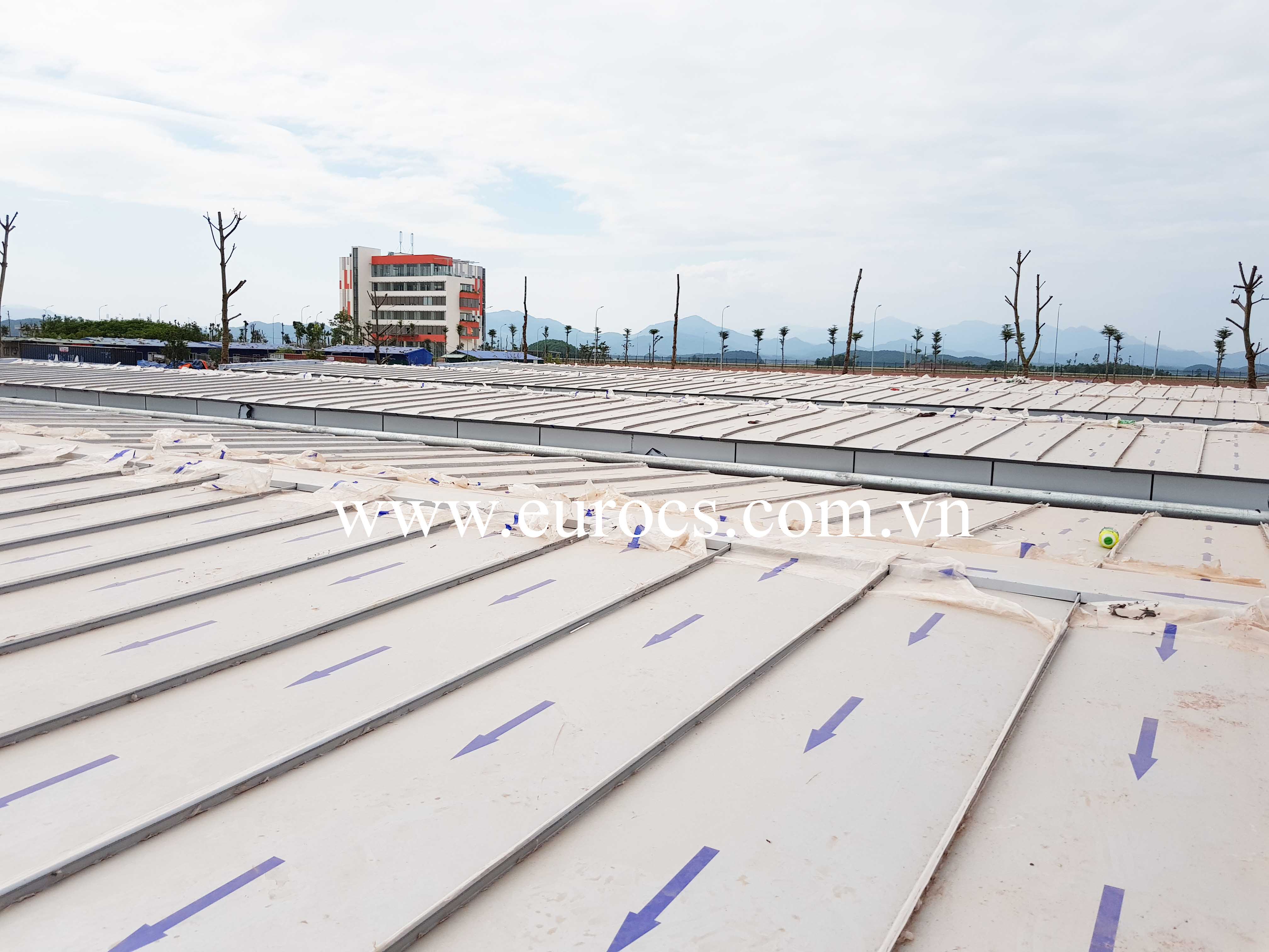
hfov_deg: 67.3
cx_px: 634
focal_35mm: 26
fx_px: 953
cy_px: 476
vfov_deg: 53.1
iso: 40
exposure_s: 1/4112
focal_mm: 4.3
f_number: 1.7
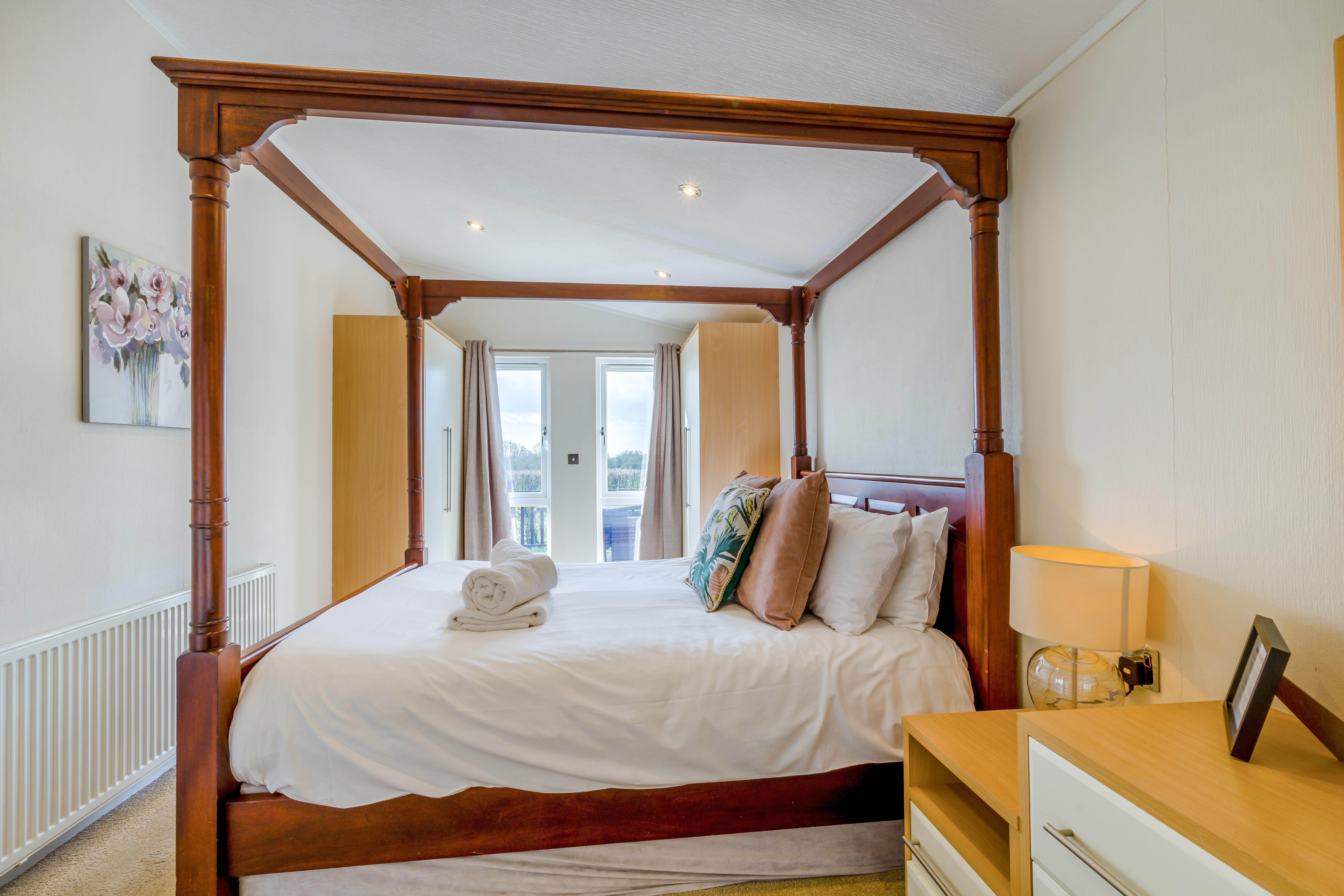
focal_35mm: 16
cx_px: 672
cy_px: 448
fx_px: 597
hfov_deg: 96.7
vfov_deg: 73.7
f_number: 11
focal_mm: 16
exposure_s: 1/60
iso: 100
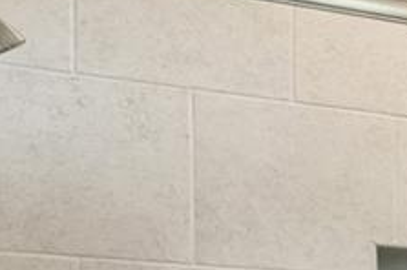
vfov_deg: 11.2
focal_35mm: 115
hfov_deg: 11.6
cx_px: 1164
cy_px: 456
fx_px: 1298
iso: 1600
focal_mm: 16
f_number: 8
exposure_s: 1/80
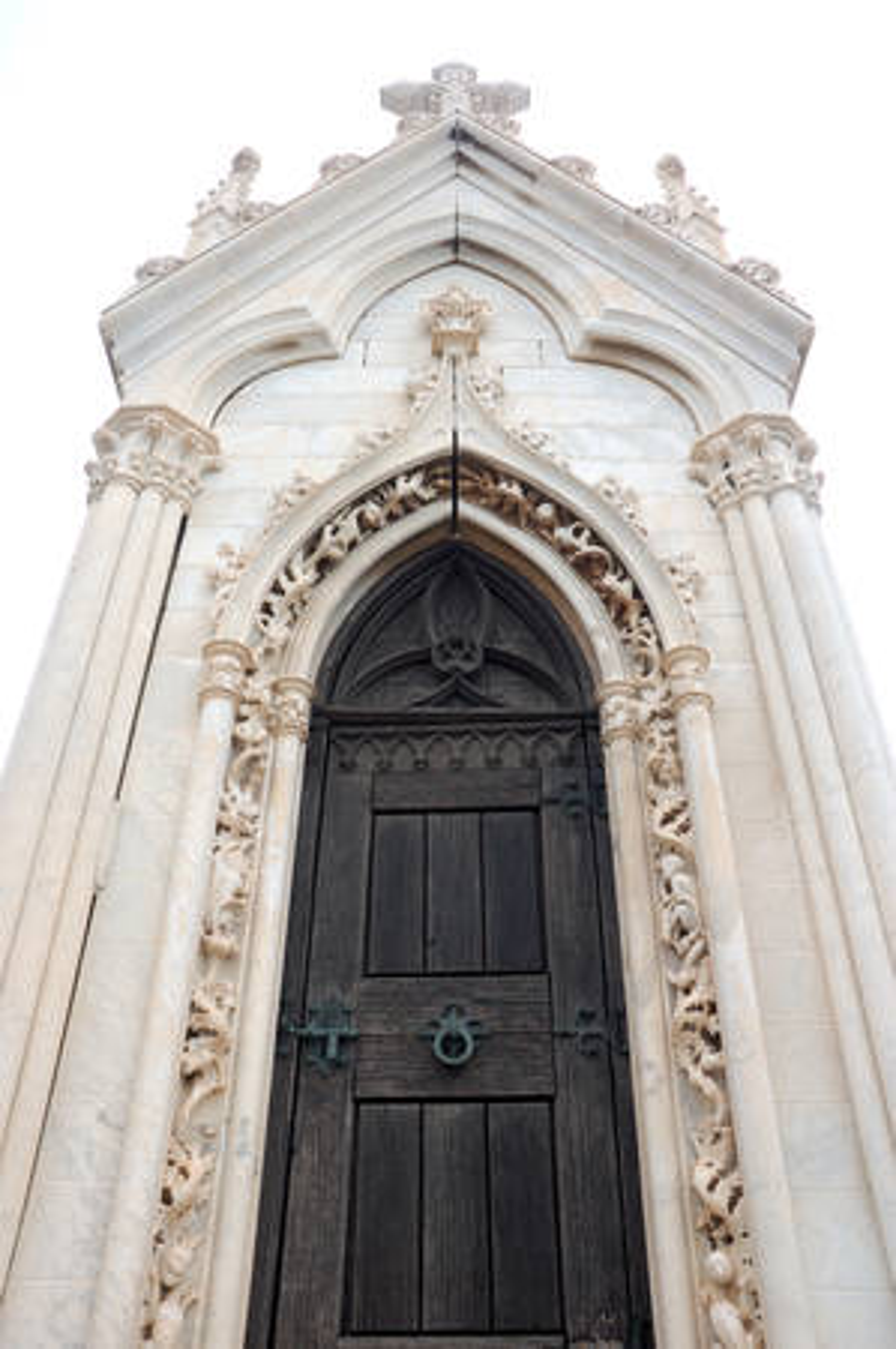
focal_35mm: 27
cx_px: 448
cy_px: 674
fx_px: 1010
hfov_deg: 47.8
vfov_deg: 67.4
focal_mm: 18
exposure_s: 1/60
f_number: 8
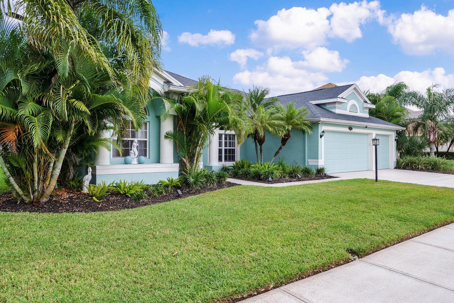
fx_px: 227
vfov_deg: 67.2
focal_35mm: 18
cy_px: 134
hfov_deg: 90.0
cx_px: 221
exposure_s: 1/100
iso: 100
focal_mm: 16
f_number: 6.3
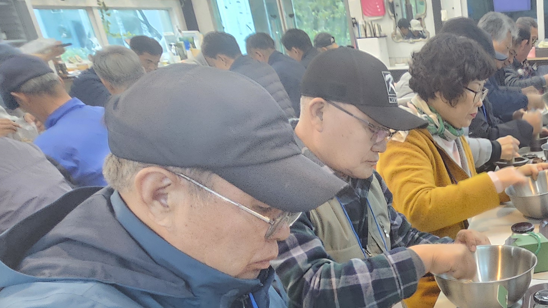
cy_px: 328
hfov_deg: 43.8
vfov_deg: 28.1
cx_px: 553
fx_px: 567
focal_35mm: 39
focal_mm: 2.2
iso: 640
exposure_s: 1/24
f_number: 2.2
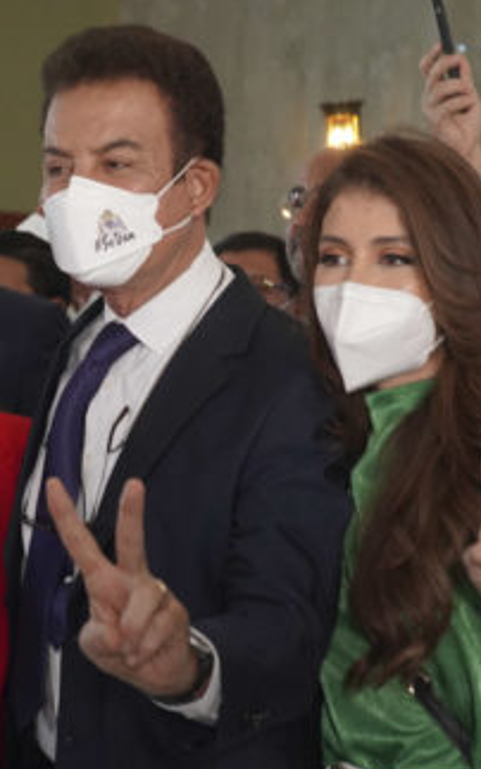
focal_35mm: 97
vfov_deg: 21.4
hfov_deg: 13.5
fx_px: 2034
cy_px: 455
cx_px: 152
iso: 3200
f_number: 4
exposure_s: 1/160
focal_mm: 40
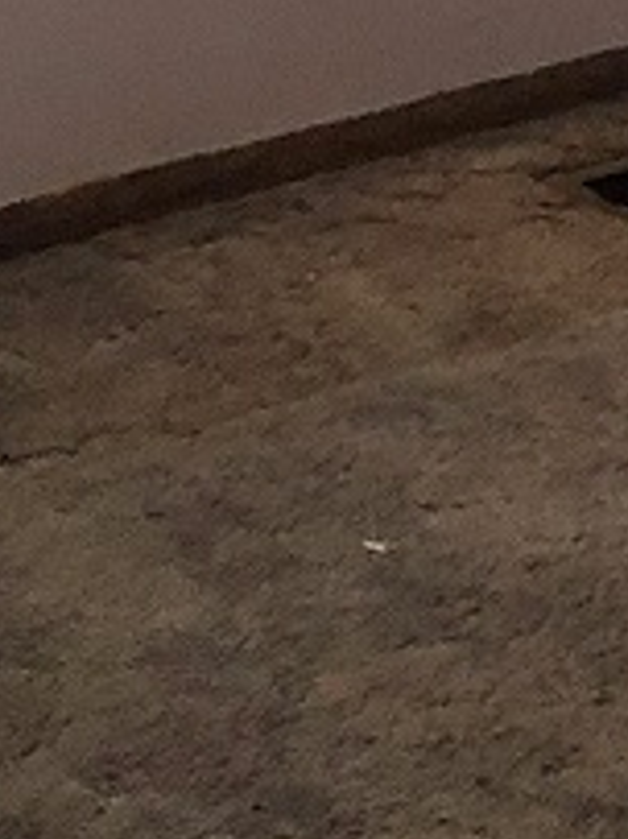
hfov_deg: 6.5
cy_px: -984
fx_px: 5012
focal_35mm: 207
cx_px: 1874
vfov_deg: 8.9
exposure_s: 1/15
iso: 100
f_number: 1.8
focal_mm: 3.99
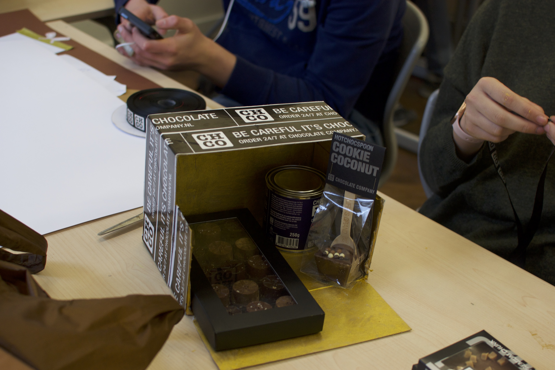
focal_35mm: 52
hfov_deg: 37.9
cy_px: 185
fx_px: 809
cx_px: 278
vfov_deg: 25.8
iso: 400
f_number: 3.2
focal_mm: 35
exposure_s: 1/60
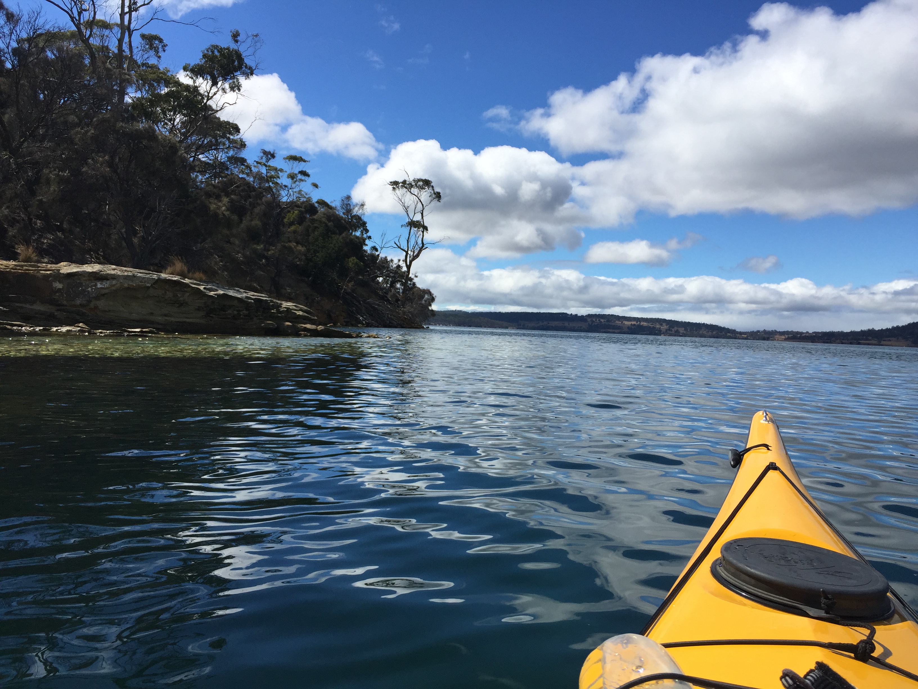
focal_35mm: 29
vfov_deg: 48.2
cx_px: 459
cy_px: 344
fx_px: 769
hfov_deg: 61.7
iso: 32
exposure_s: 1/3597
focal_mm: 4.15
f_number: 2.2
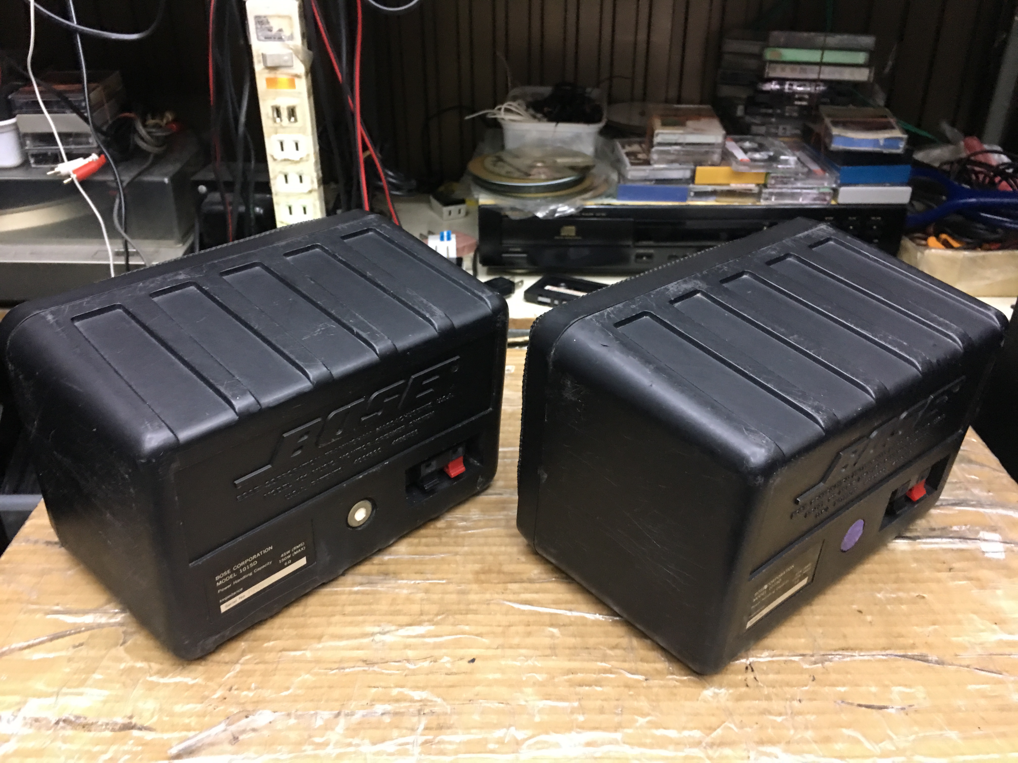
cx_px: 509
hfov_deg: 61.7
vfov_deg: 48.2
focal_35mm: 29
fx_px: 853
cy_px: 382
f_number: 2.2
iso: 100
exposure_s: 1/10
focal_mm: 4.15
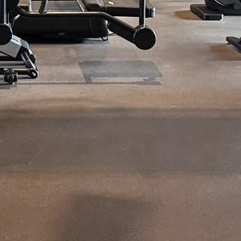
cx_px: 34
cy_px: -112
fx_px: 898
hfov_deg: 15.1
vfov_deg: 14.3
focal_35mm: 114
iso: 500
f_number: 1.78
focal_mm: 6.76
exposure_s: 1/60
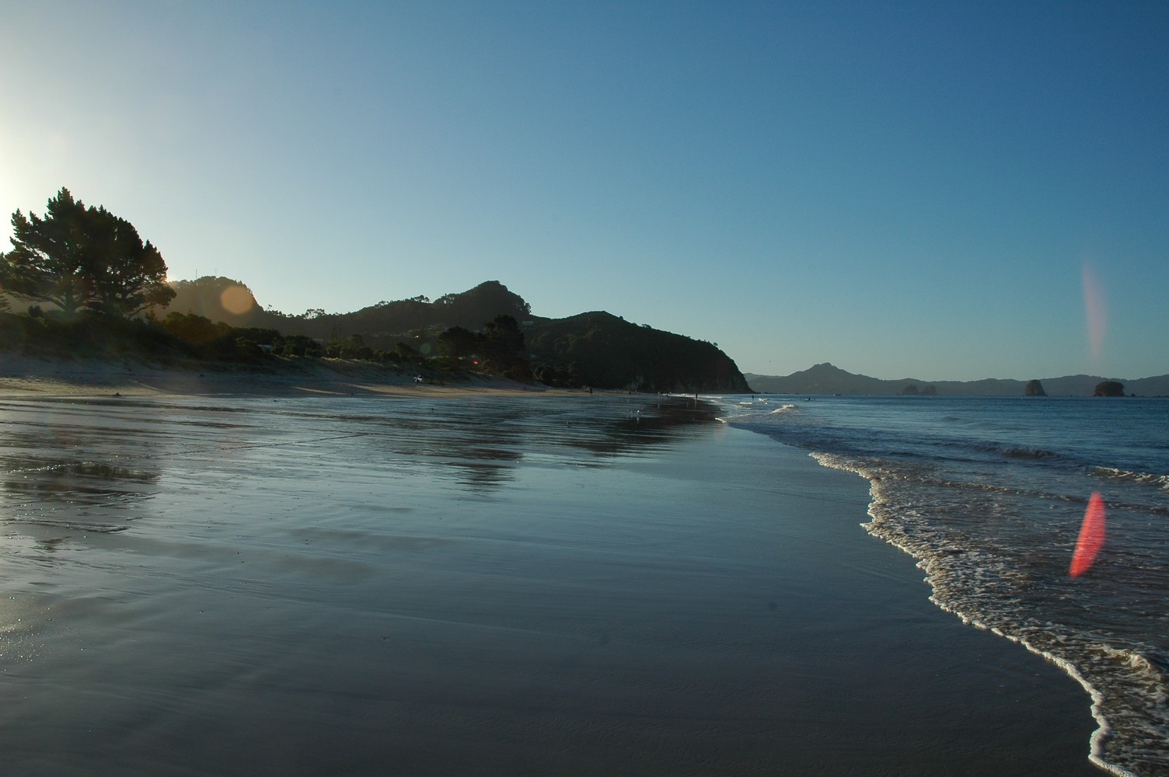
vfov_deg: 47.8
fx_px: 876
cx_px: 584
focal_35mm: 27
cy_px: 388
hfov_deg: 67.4
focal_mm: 18
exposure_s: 1/320
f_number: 10
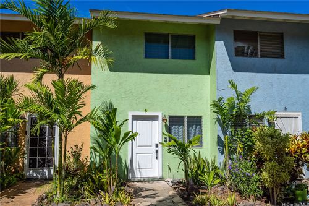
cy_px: 103
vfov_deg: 44.9
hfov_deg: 63.7
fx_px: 249
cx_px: 154
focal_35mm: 29
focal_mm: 29
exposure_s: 1/1250
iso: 100
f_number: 5.6
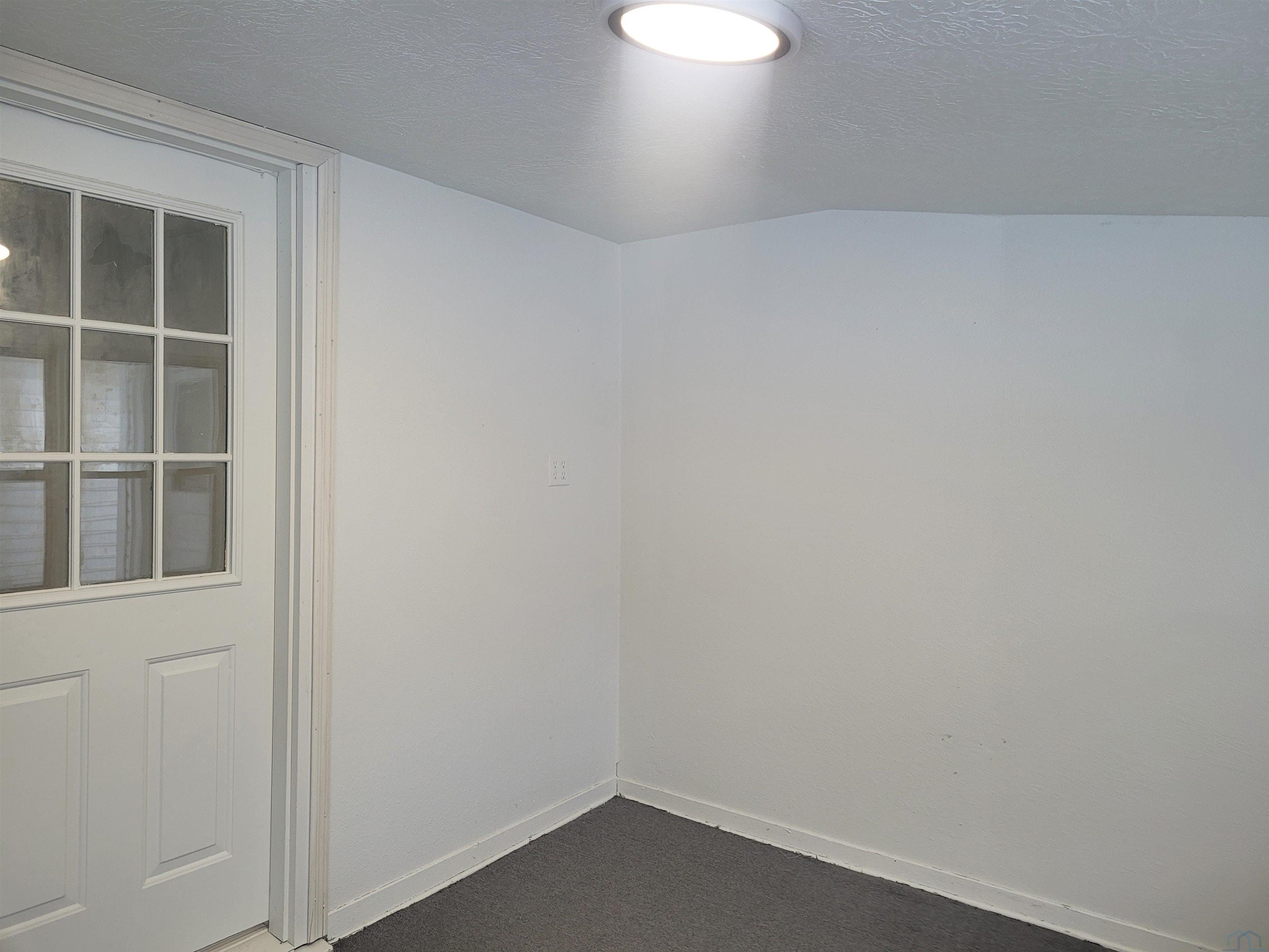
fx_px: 953
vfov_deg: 53.1
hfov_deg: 67.3
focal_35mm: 26
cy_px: 476
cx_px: 634
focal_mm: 5.4
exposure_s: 1/120
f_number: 1.8
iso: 125
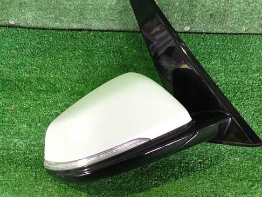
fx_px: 280
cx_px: 143
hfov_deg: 50.0
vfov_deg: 38.7
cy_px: 90
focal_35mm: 37
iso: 500
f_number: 2.3
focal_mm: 5.4
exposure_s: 1/30
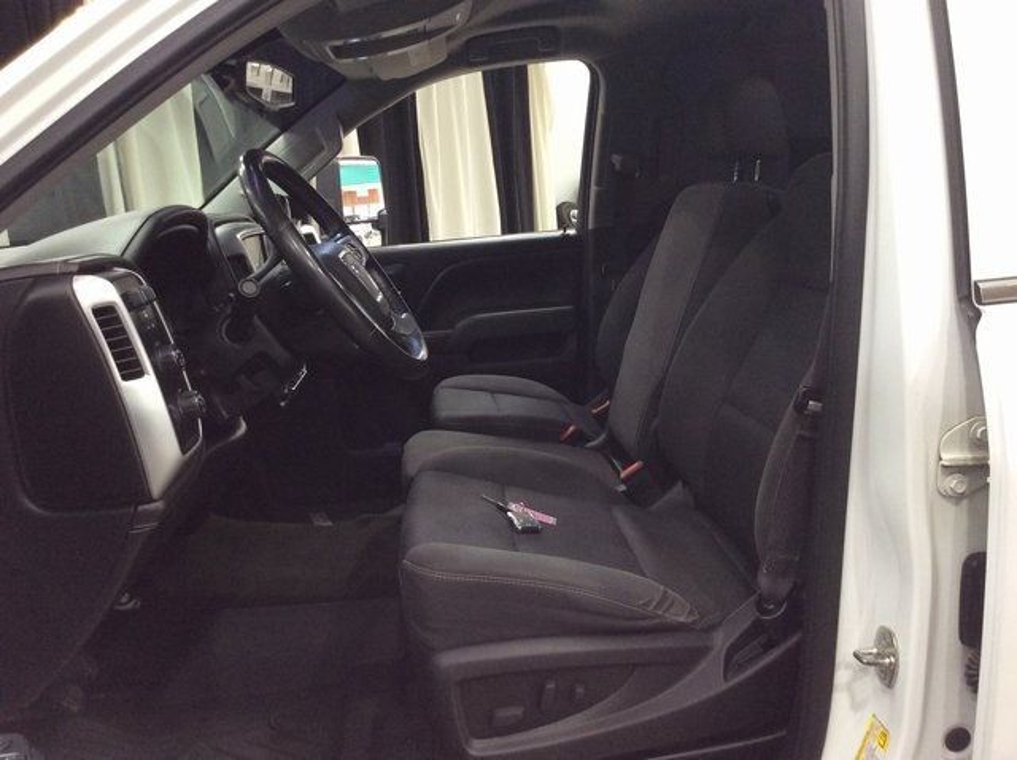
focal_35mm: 32
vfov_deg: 44.1
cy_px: 380
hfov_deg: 56.9
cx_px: 508
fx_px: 939
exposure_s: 1/25
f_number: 2.4
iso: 100
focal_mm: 3.3
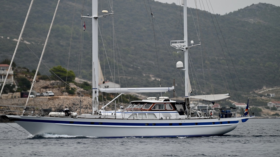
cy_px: 65
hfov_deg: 8.2
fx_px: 1953
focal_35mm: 263
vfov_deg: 4.6
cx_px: 135
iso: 400
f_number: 5.6
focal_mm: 240
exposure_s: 1/1000
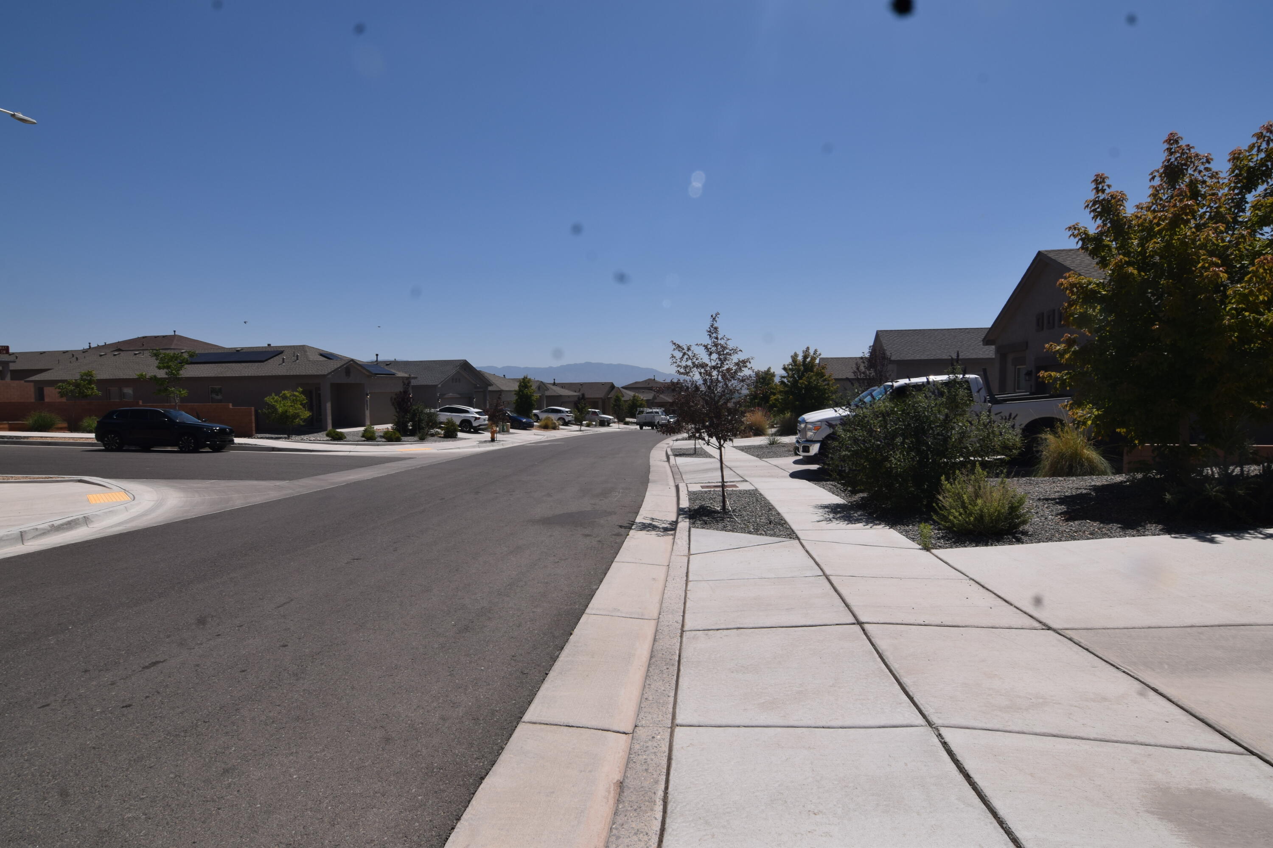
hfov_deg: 95.0
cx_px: 636
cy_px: 424
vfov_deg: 72.1
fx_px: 583
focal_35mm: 16
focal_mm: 11
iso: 100
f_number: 13
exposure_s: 1/200
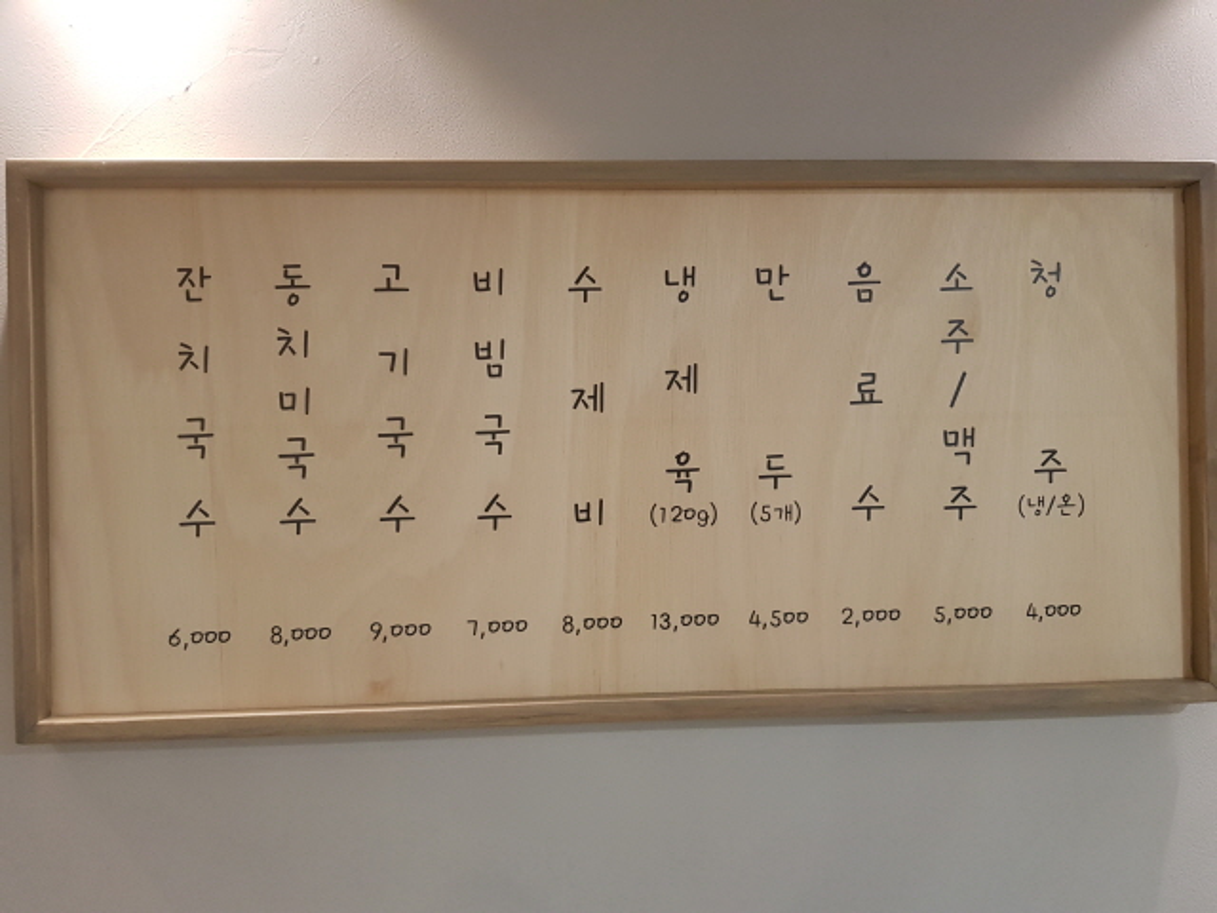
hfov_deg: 67.3
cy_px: 456
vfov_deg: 53.1
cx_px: 608
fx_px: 914
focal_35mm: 26
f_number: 1.7
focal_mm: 4.3
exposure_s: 1/30
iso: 160
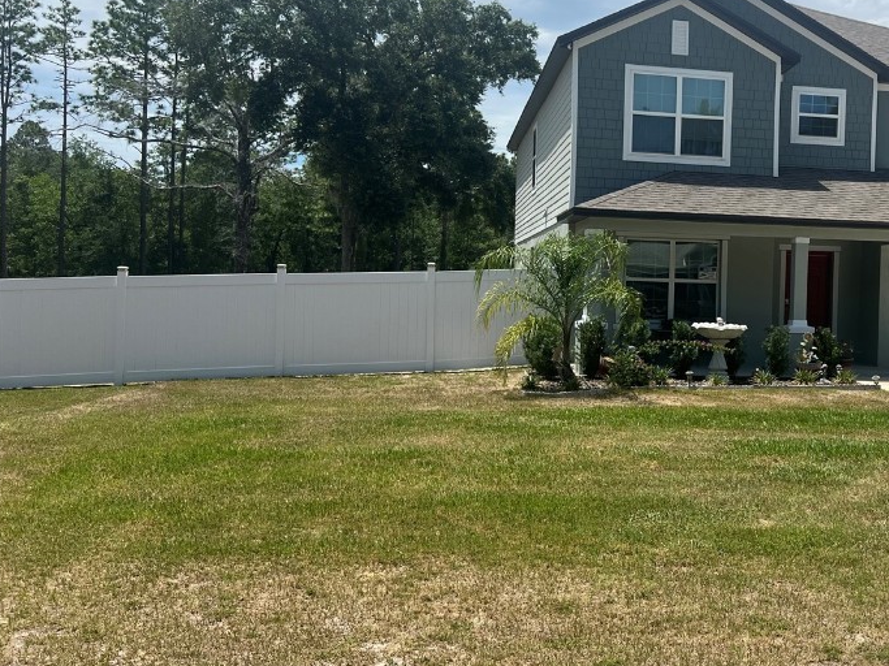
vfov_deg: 36.7
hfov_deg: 46.3
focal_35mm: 39
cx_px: 660
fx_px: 1001
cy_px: 277
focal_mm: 5.7
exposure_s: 1/5882
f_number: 1.5
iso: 50
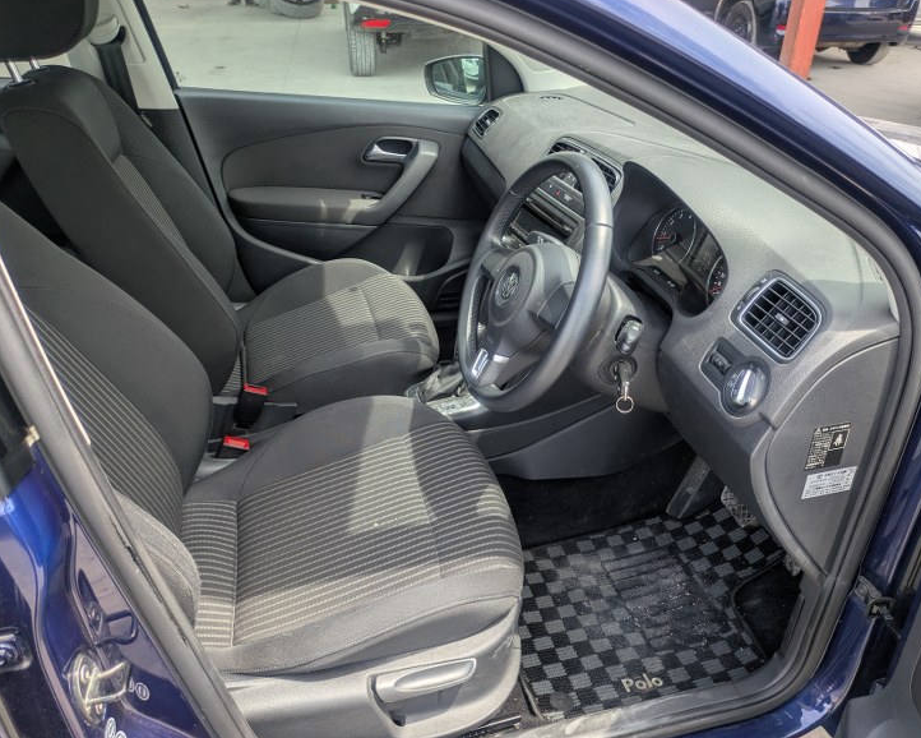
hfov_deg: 64.0
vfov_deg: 53.2
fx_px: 736
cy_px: 366
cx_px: 498
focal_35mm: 27
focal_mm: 5.43
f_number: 1.89
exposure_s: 1/436
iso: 58
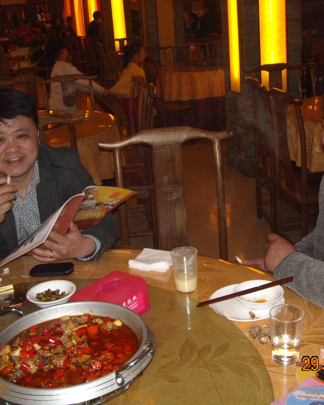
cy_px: 202
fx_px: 551
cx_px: 189
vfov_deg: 40.3
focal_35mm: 46
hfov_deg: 32.7
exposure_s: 1/60
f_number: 2.8
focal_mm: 5.7
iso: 200
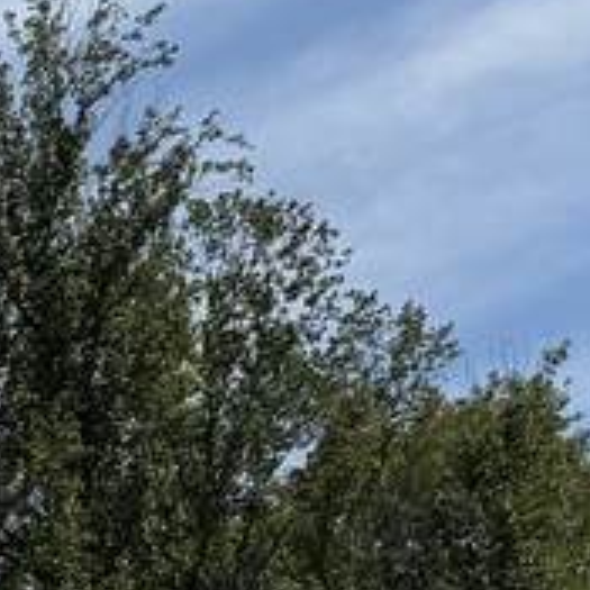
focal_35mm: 155
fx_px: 2989
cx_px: -1322
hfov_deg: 8.7
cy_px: 978
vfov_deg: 10.7
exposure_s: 1/9091
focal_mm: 6.76
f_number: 1.78
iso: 80
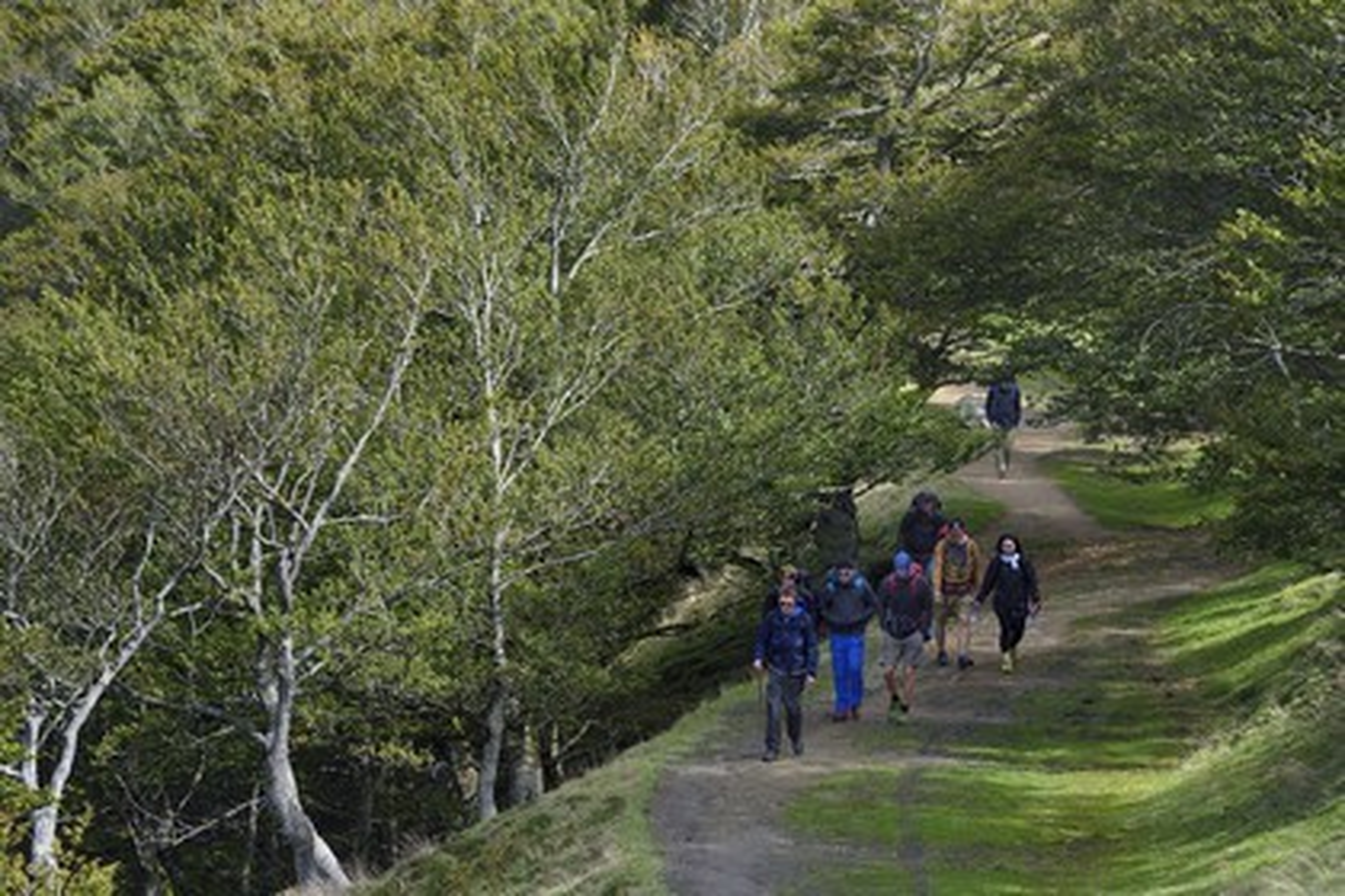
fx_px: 7472
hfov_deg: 10.3
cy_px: 448
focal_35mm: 200
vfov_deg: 6.9
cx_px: 672
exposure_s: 1/250
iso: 200
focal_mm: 200
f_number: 7.1
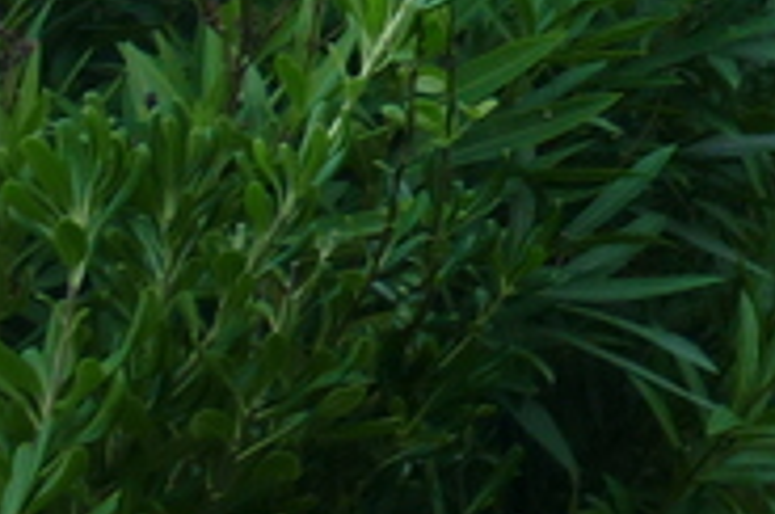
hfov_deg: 10.4
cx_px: 1352
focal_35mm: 187
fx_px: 4019
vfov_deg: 7.0
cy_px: -645
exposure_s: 1/100
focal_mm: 5.5
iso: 80
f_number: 2.8
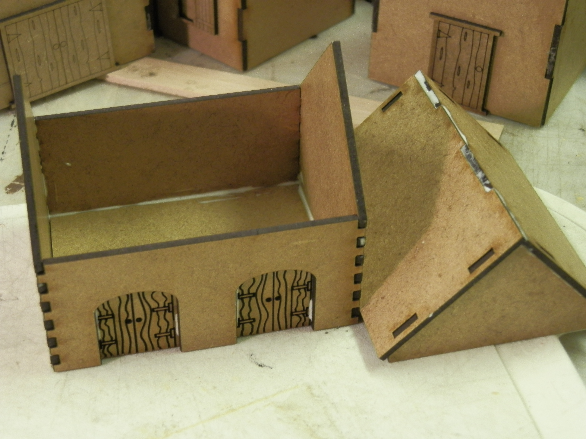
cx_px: 293
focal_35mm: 61
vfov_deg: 24.0
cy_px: 220
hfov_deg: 31.7
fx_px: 1033
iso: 200
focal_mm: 10.99
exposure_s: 1/10
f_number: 3.7
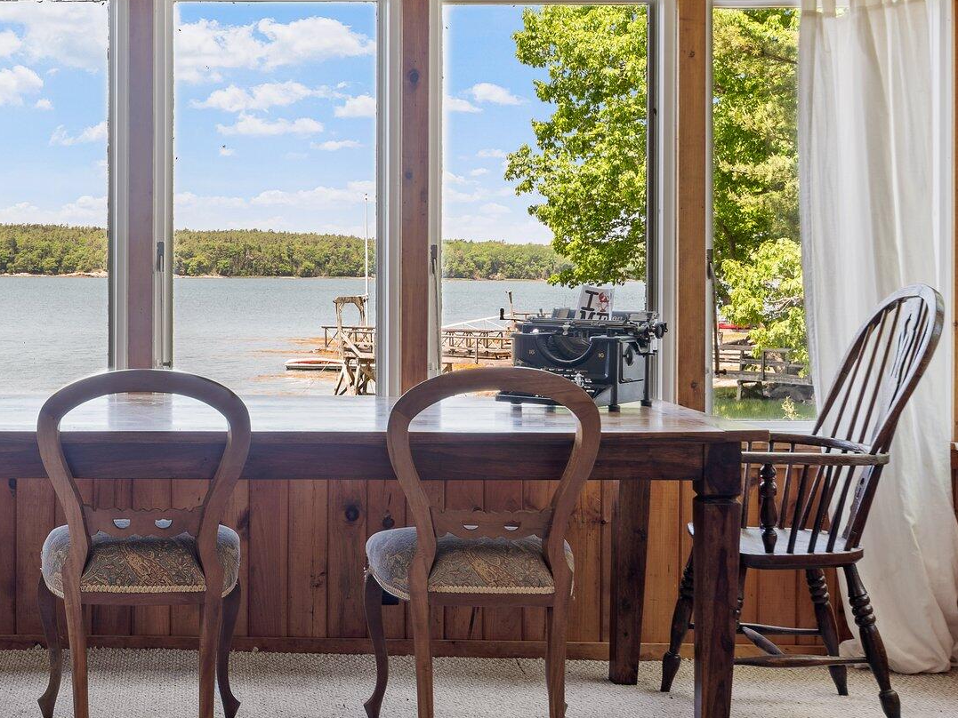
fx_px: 1771
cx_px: 140
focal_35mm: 64
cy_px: 245
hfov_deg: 29.3
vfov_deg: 22.8
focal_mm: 35
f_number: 9
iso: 64
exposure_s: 1/2
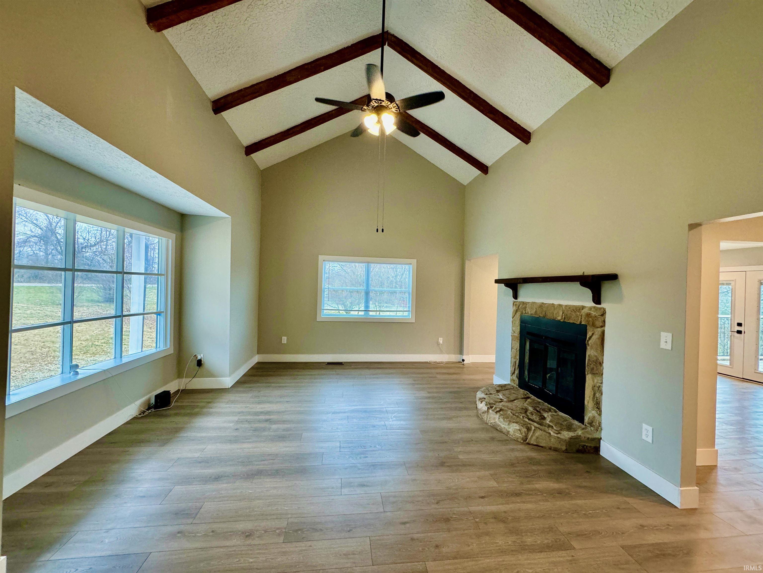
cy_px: 286
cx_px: 382
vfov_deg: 85.7
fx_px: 309
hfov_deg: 102.1
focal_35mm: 14
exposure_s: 1/120
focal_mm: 2.22
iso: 250
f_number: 2.2
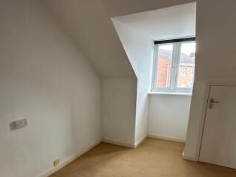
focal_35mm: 26
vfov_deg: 51.3
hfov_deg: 67.1
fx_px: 177
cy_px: 127
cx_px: 103
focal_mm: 2.22
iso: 160
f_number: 2.2
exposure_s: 1/50
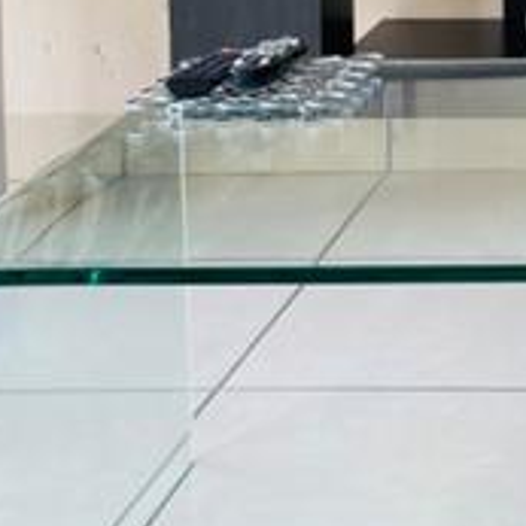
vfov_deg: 15.6
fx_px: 1822
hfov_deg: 14.9
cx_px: 854
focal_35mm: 106
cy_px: -176
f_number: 1.8
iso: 64
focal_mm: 4.25
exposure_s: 1/122
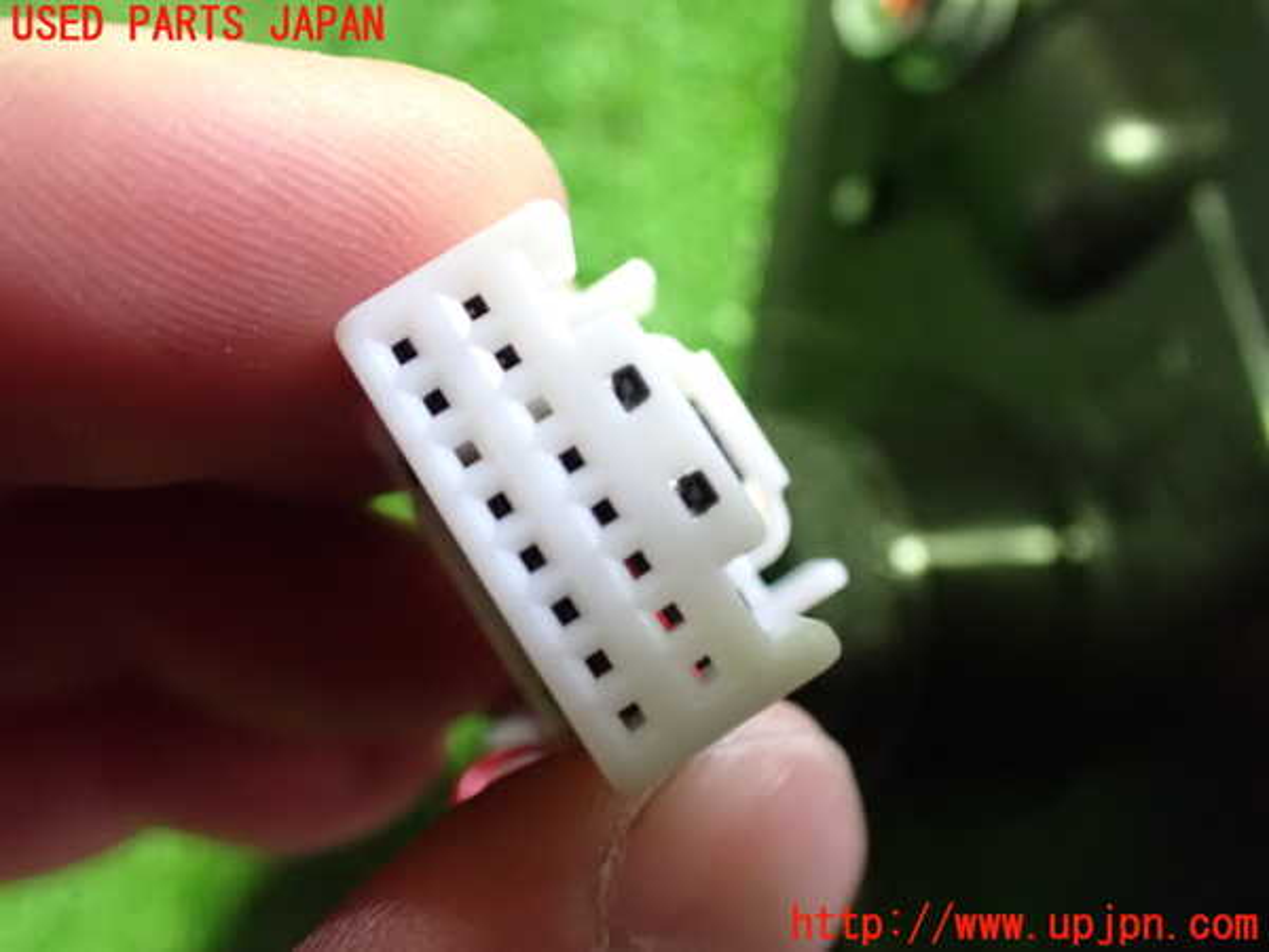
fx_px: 1100
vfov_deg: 46.8
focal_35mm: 30
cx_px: 634
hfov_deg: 60.0
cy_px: 476
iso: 1600
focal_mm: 5.4
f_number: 2.3
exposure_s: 1/30
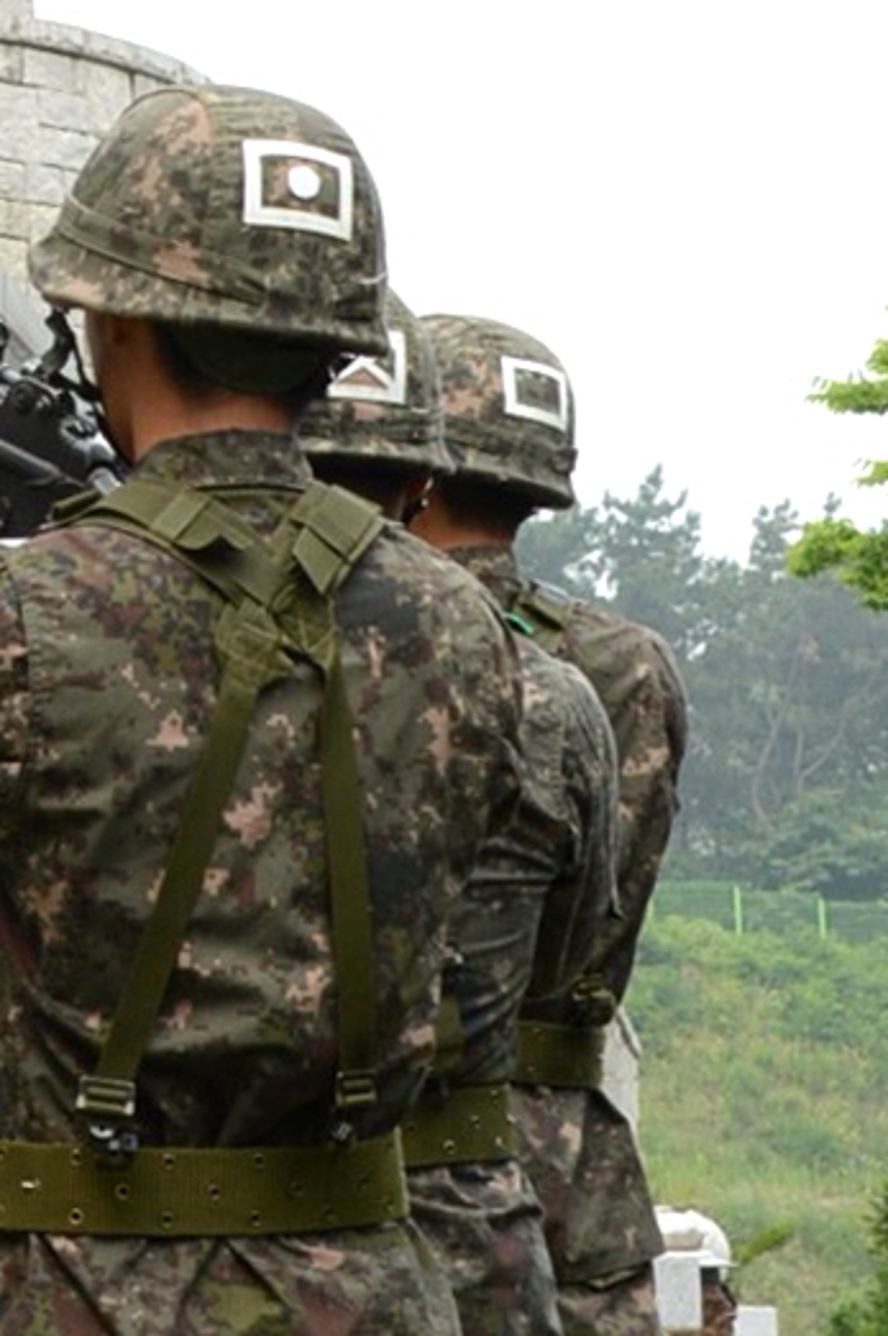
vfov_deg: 11.9
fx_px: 6302
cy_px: -72
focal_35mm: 170
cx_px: -880
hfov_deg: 7.7
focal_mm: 36
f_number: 11
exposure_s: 1/320
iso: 800
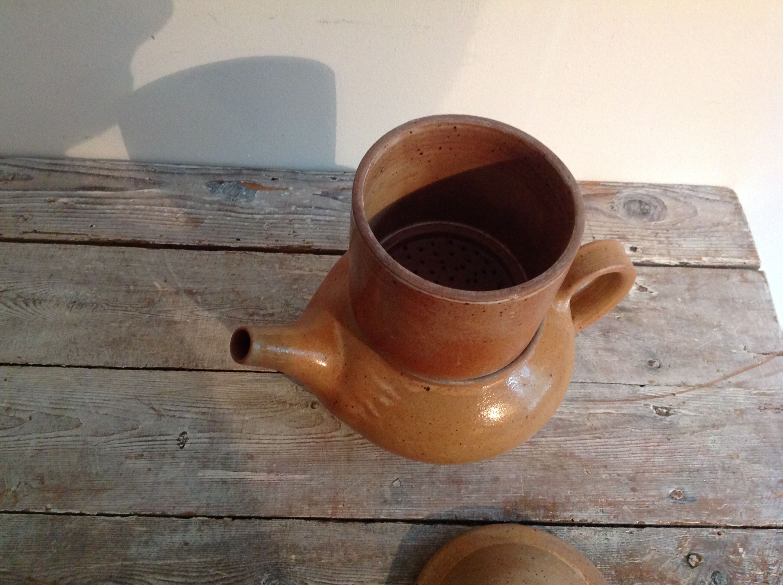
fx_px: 791
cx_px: 392
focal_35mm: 35
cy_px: 292
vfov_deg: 40.6
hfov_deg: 52.7
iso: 320
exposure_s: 1/15
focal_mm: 4.28
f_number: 2.4
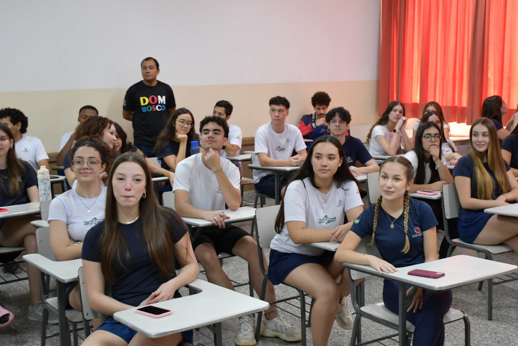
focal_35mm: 50
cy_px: 177
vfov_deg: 27.0
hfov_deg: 39.5
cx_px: 293
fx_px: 720
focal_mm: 24
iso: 1600
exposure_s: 1/125
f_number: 3.8
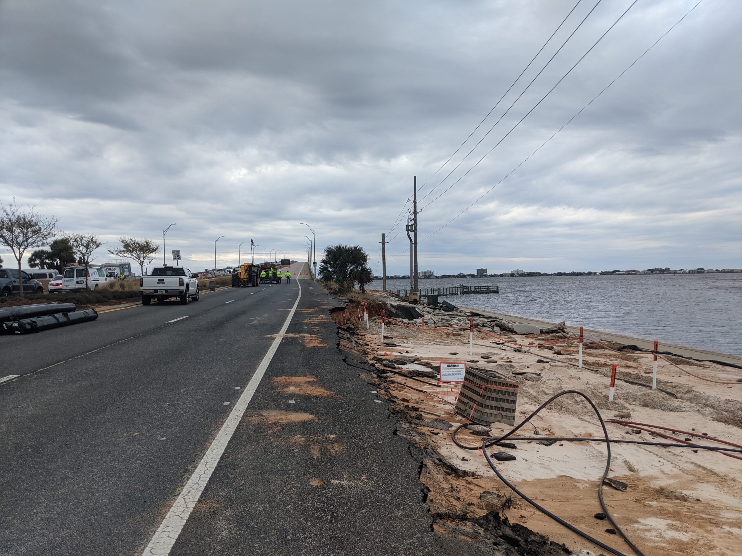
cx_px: 371
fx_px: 579
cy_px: 278
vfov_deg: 51.4
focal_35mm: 27
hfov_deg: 65.3
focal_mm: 4.44
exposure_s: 1/1300
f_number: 1.8
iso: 59
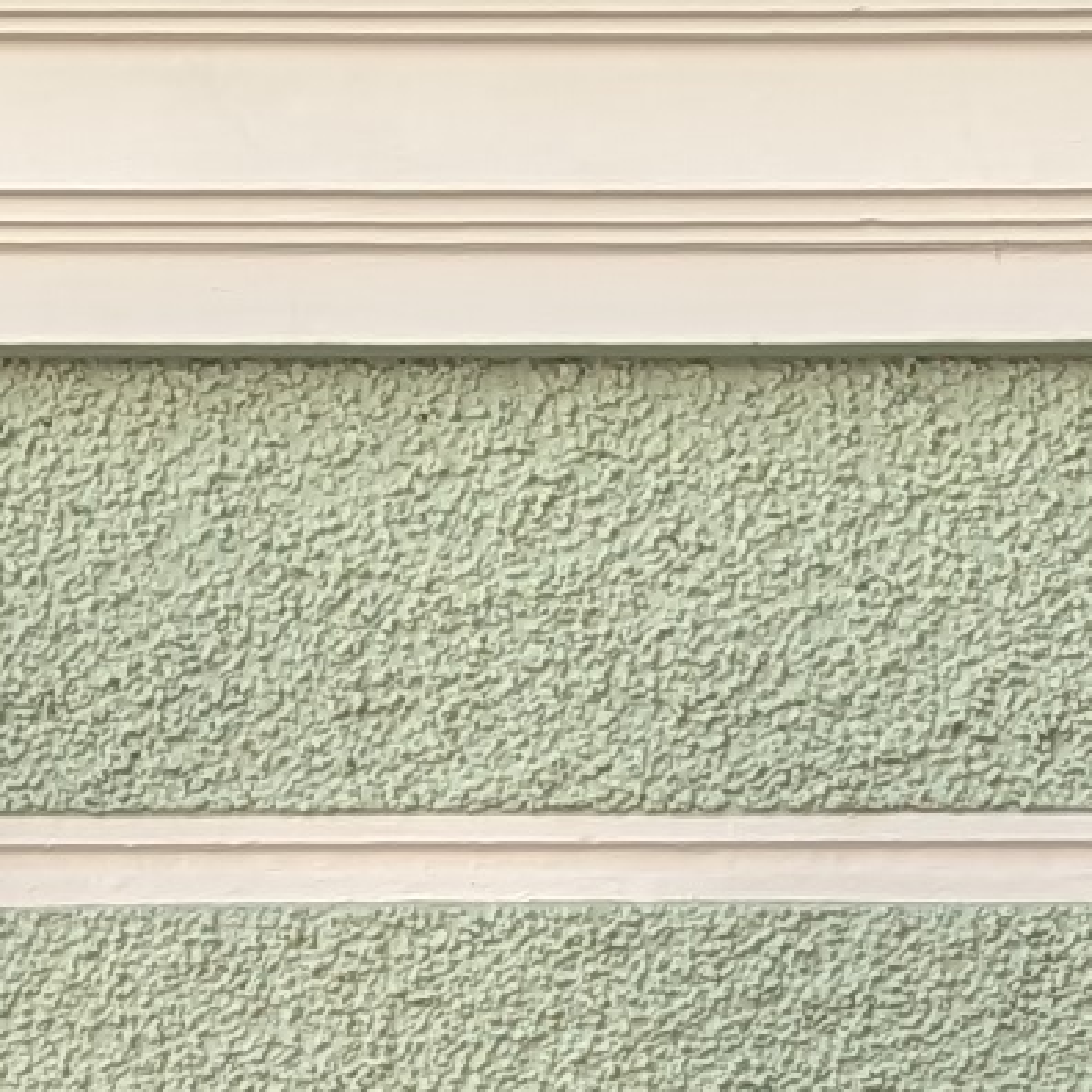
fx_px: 7816
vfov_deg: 7.7
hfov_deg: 8.0
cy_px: 2074
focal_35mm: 219
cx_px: 0
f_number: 1.85
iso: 50
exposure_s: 1/207
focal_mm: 6.81
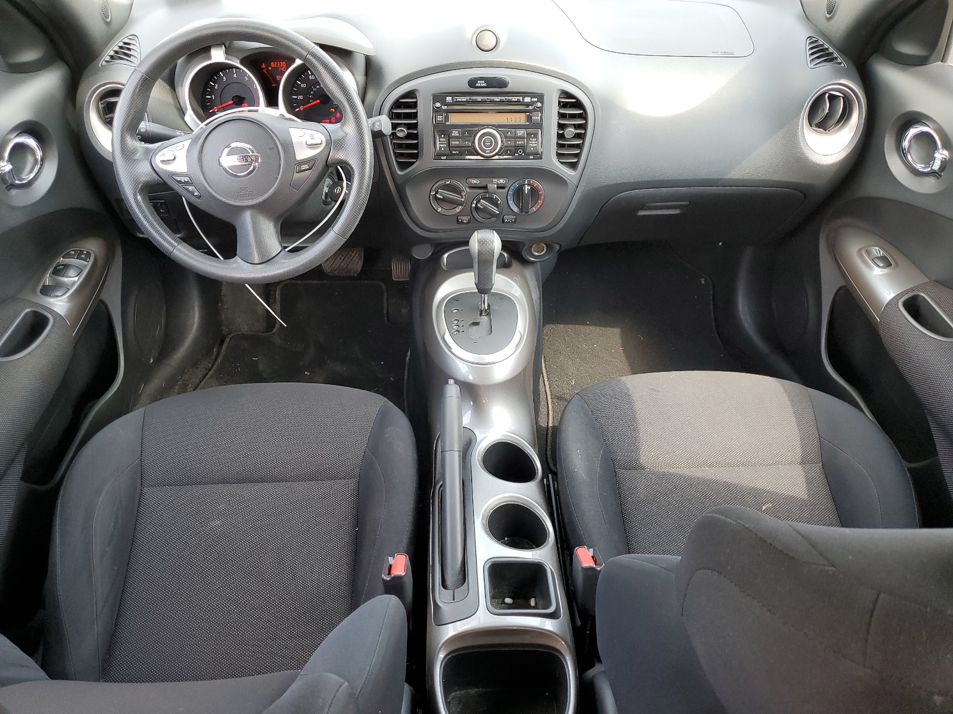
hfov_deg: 67.3
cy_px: 357
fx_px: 716
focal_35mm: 26
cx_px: 476
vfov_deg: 53.1
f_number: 1.5
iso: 78
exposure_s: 1/120
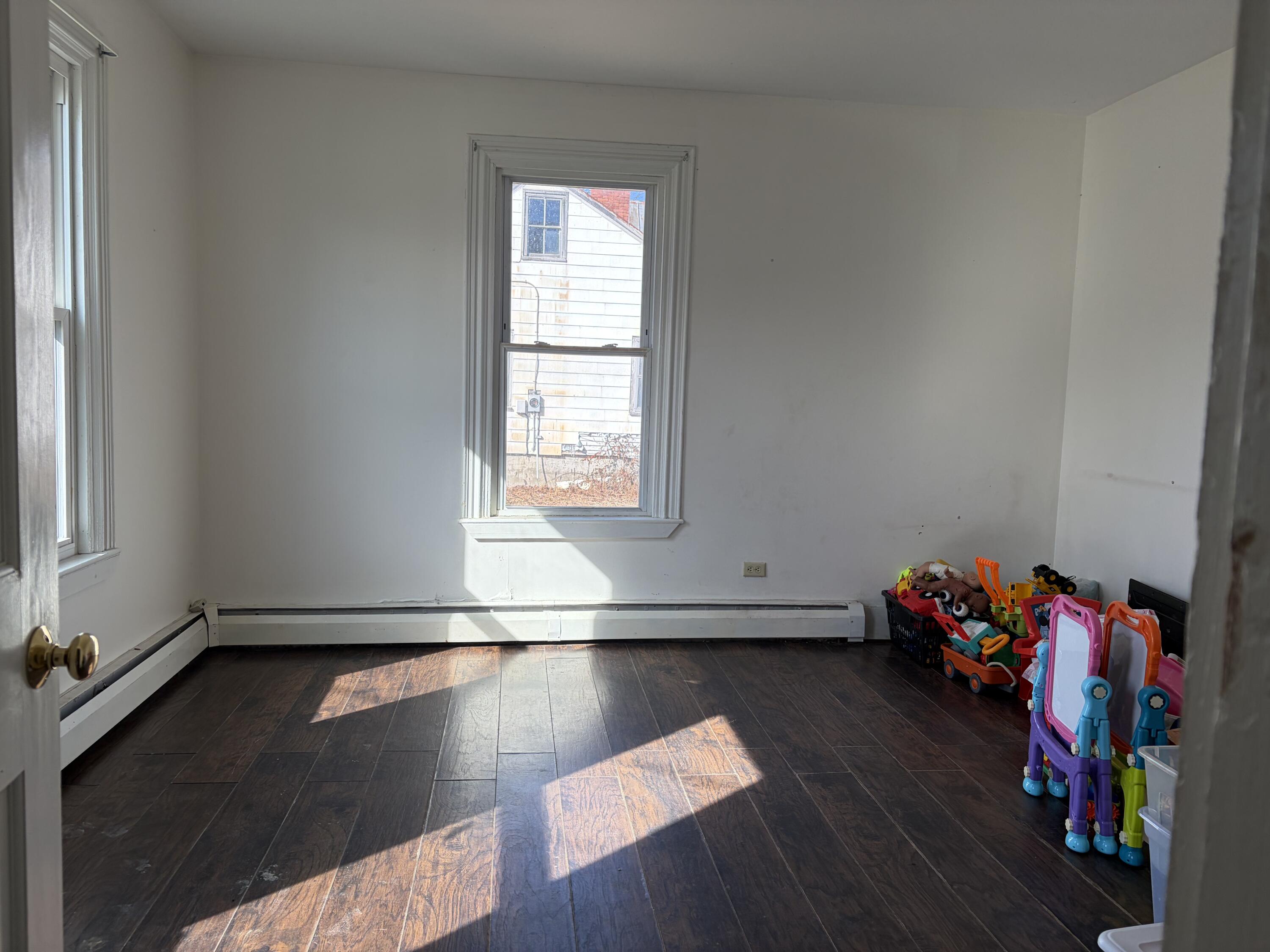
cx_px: 635
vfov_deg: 53.1
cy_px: 476
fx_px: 954
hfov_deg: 67.3
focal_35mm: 26
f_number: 1.6
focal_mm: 5.96
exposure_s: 1/409
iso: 50
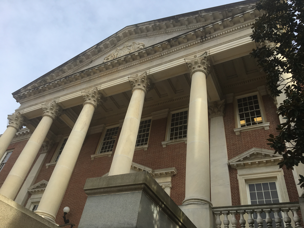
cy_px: 114
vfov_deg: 48.2
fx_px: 255
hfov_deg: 61.7
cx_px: 152
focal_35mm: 29
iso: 25
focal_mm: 4.15
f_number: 2.2
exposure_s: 1/1115
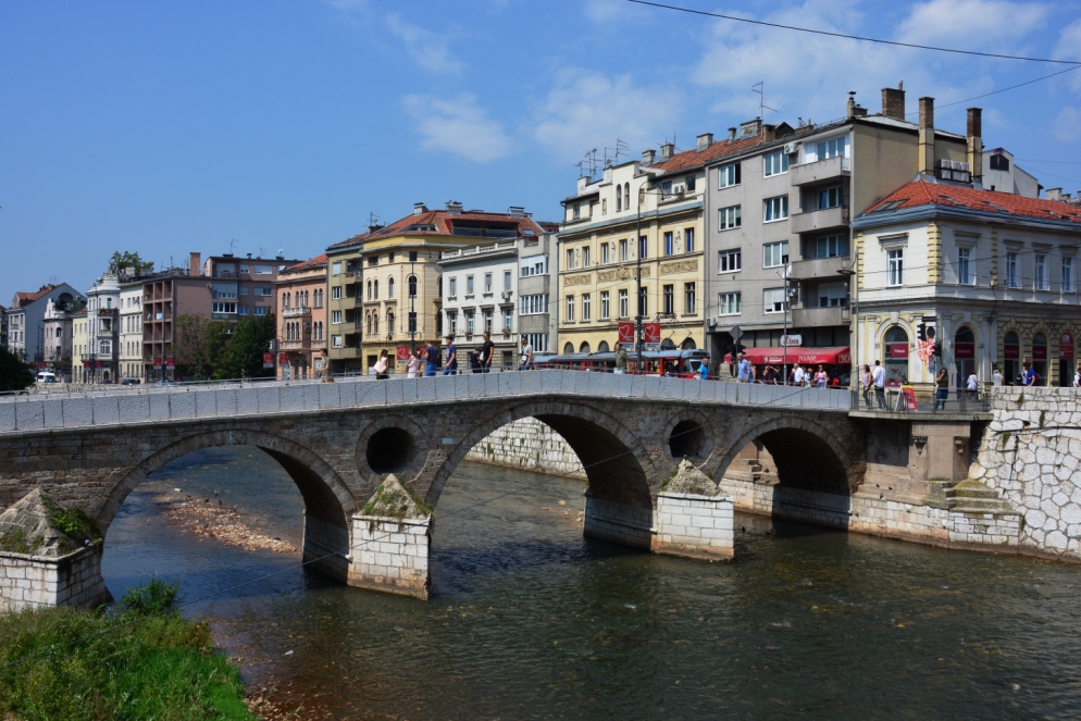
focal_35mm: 34
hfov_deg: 55.8
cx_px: 555
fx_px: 1021
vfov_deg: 38.9
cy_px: 353
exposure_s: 1/800
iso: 200
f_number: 7.1
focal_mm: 22
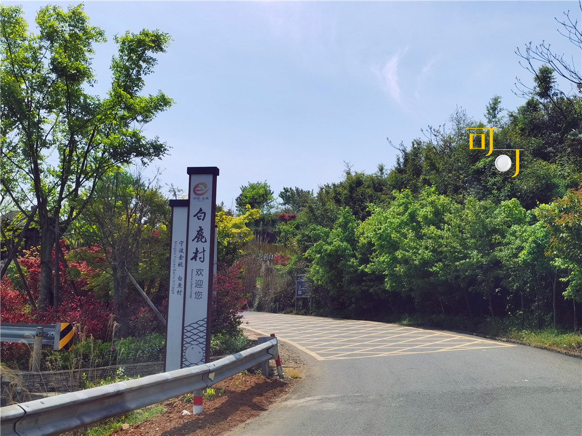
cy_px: 218
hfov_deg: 41.2
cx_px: 291
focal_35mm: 46
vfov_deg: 31.5
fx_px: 773
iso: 50
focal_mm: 5.56
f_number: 1.6
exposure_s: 1/2950
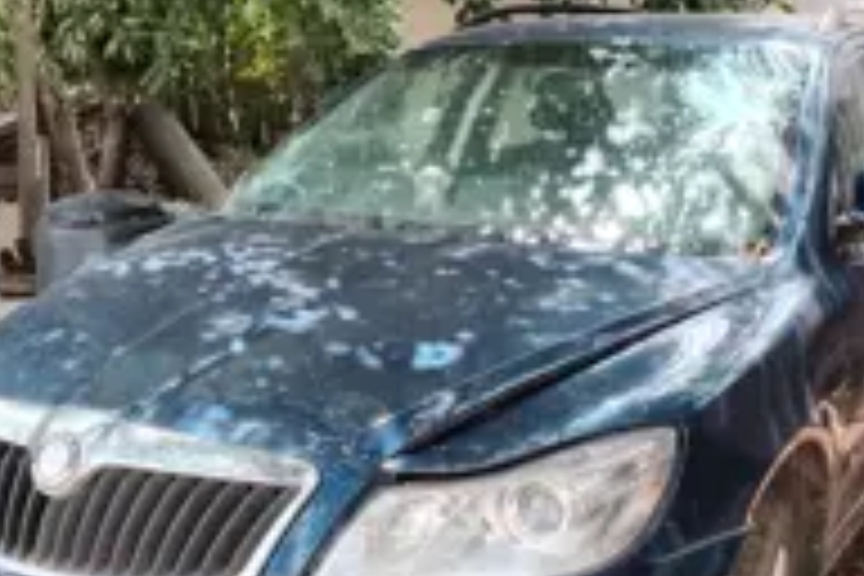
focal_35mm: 52
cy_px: 446
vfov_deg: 25.6
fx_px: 1248
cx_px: 513
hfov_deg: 38.1
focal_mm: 5.25
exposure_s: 1/900
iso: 734
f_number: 1.75
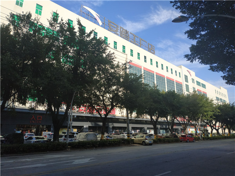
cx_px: 118
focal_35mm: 24
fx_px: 163
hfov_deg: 71.6
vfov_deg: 56.8
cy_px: 88
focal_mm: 3.94
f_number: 1.9
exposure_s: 1/2554
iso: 250
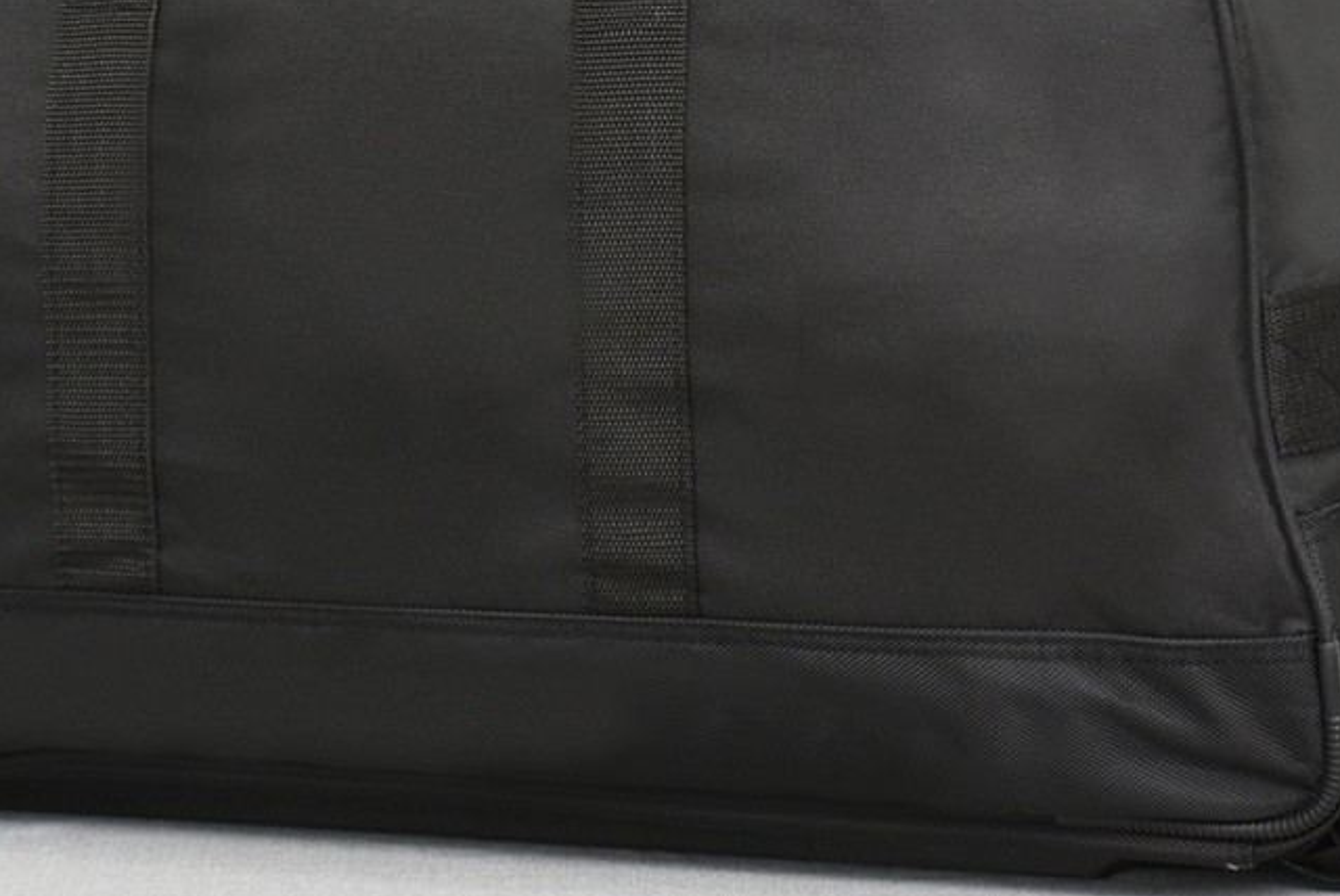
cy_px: 115
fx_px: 3241
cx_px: 733
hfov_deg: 23.4
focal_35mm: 87
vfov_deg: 15.6
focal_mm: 29
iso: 100
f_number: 5.6
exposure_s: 1/60
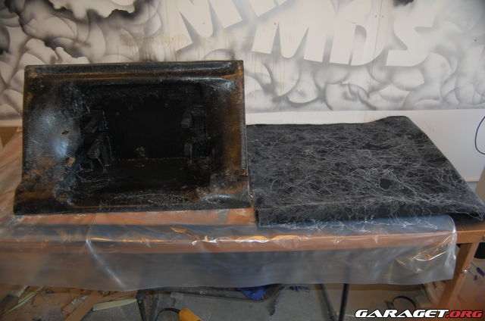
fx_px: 363
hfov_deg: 67.5
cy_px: 160
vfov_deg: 47.7
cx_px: 242
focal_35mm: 27
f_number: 3.5
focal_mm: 18
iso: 400
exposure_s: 1/60
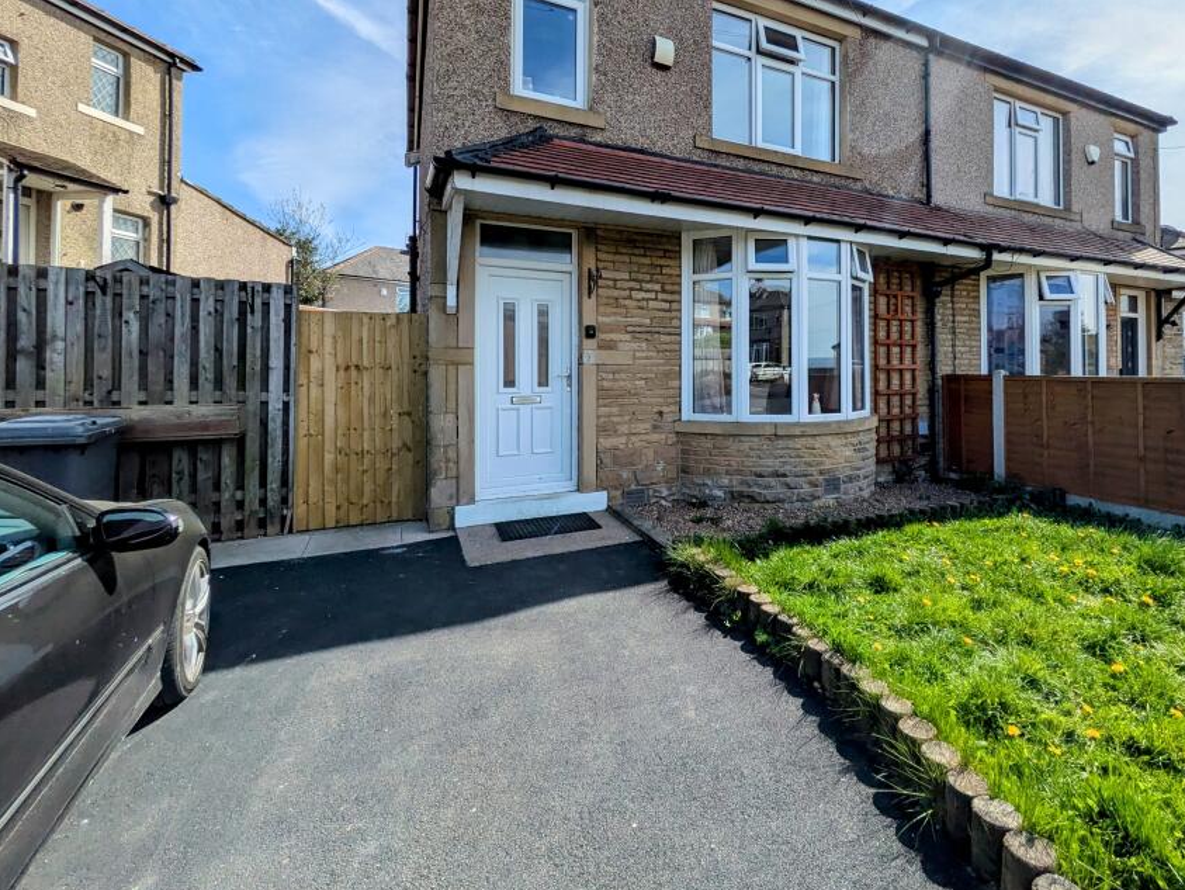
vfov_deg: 74.0
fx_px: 582
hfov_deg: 90.1
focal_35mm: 17
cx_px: 694
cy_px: 359
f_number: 2.2
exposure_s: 1/3846
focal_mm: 1.83
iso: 50
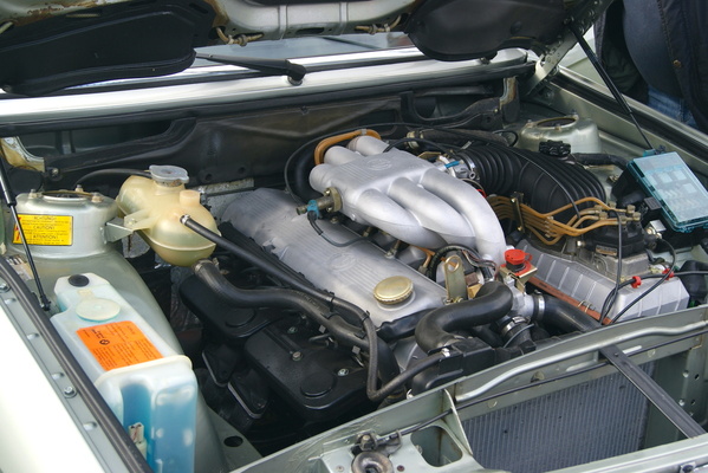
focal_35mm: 52
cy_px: 236
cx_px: 354
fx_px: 1033
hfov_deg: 37.8
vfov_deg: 25.8
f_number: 5.6
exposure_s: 1/80
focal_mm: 35
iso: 100
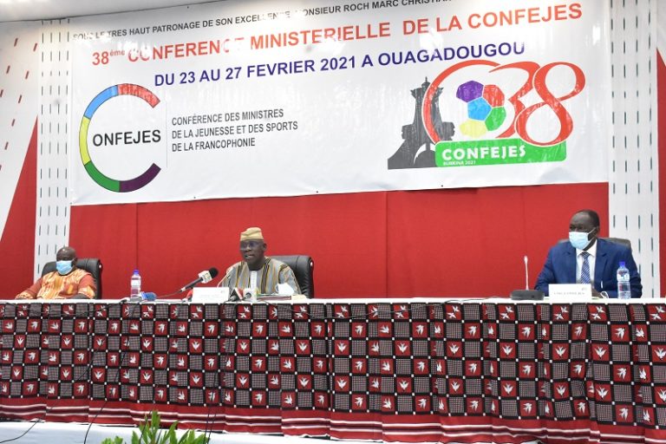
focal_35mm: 34
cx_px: 333
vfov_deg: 38.4
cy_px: 222
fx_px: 638
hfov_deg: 55.1
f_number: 11
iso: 9000
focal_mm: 23
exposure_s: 1/125
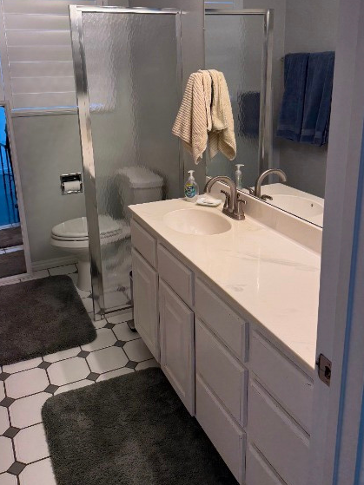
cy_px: 189
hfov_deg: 42.9
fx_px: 463
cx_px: 183
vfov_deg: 54.9
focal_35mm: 33
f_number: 1.78
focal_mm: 6.76
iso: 160
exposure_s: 1/235
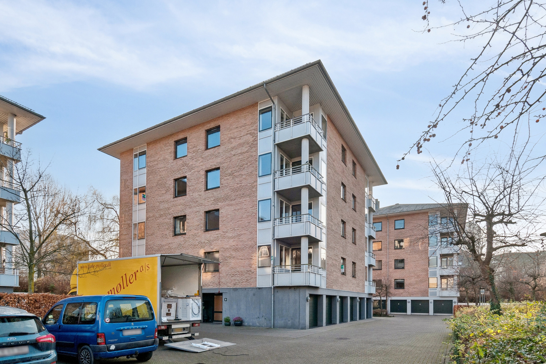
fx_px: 273
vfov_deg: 67.4
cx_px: 273
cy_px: 182
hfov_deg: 90.0
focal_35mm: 18
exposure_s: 1/250
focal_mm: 12
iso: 200
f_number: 8
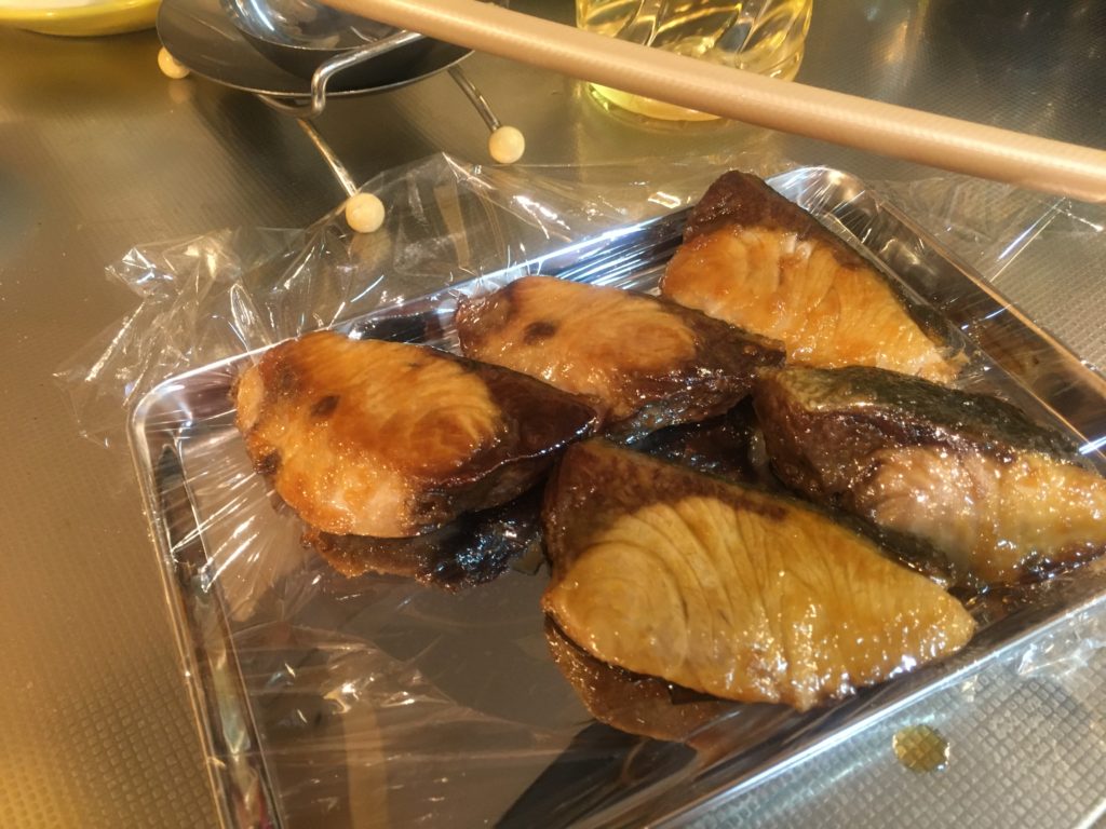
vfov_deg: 48.2
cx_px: 553
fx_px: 927
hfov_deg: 61.7
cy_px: 414
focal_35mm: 29
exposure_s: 1/24
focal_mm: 4.15
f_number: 2.2
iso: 200
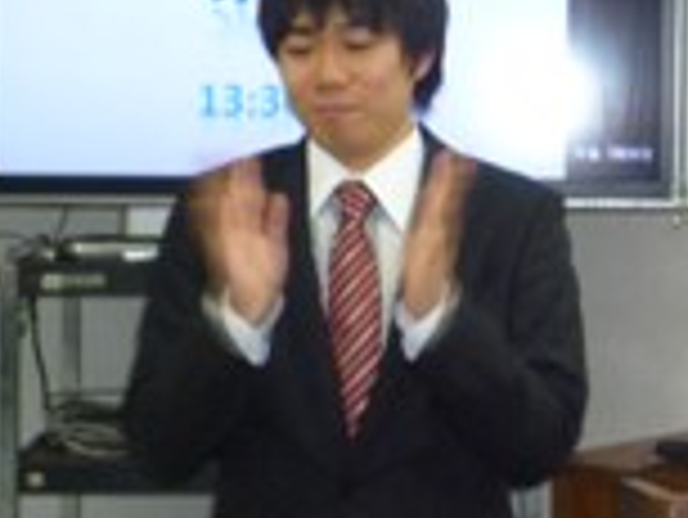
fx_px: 2447
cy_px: 122
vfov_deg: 12.0
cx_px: 908
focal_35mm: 123
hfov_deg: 15.2
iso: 320
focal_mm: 7.3
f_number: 4.1
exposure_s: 1/30
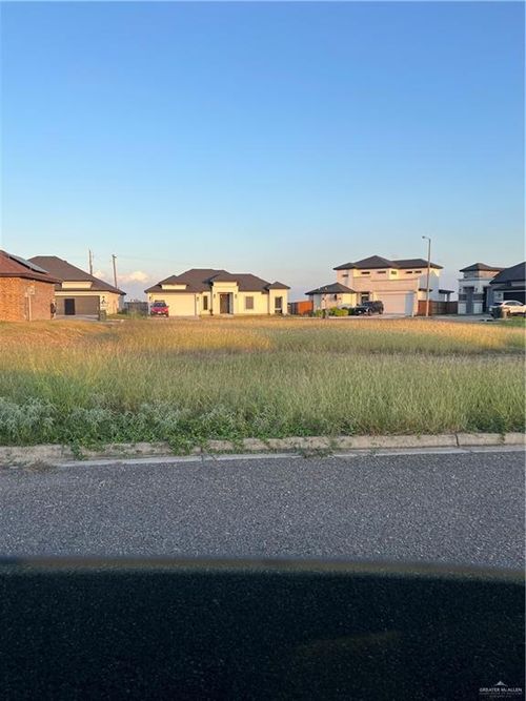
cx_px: 263
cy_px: 350
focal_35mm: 26
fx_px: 527
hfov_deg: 53.0
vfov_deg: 67.3
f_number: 1.5
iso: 50
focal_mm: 5.7
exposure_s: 1/1079
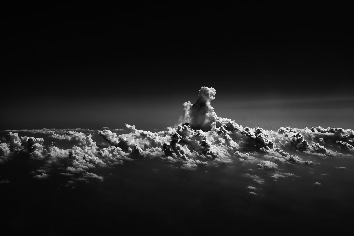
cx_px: 177
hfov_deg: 53.1
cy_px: 118
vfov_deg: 36.9
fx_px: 354
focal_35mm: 36
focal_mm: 24
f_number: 10
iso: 100
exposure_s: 1/500
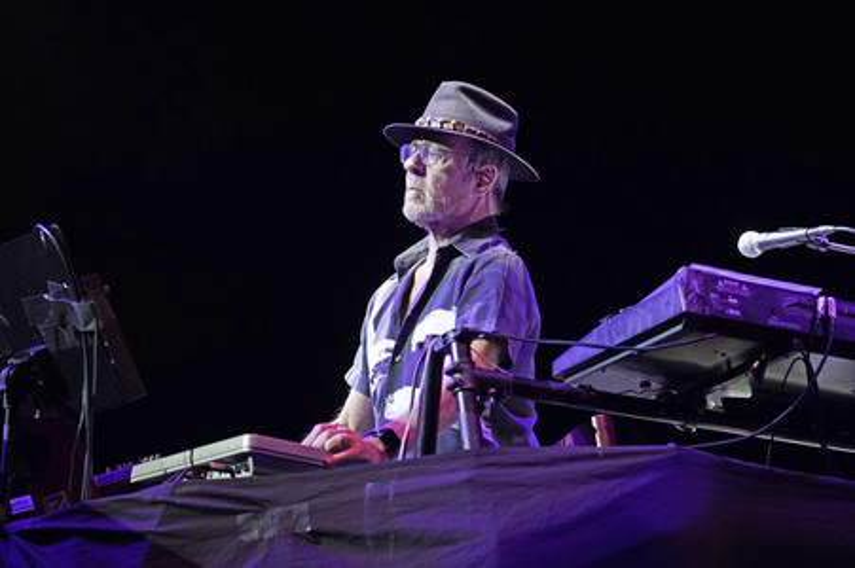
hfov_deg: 23.9
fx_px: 2017
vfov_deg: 16.0
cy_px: 284
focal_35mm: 85
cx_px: 428
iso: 1250
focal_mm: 85
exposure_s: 1/320
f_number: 2.2
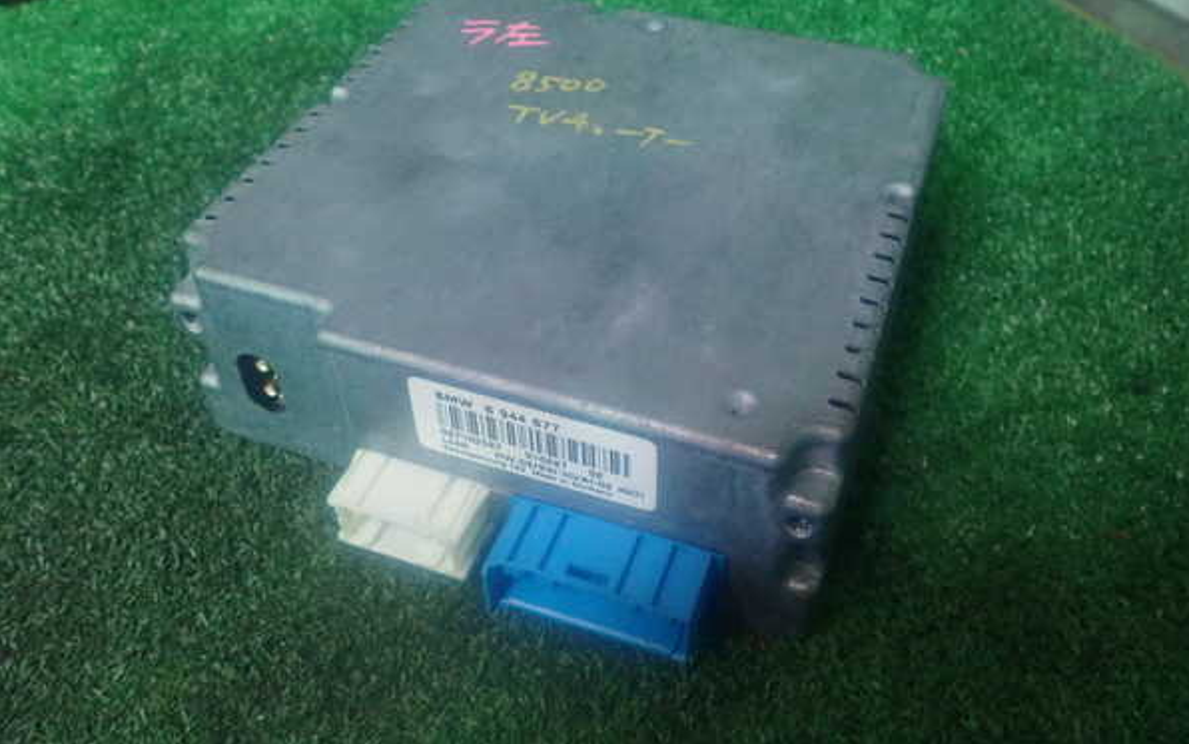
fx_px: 1037
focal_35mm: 32
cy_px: 349
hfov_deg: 59.6
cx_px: 596
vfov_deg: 39.4
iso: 800
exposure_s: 1/25
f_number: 2.3
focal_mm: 5.5
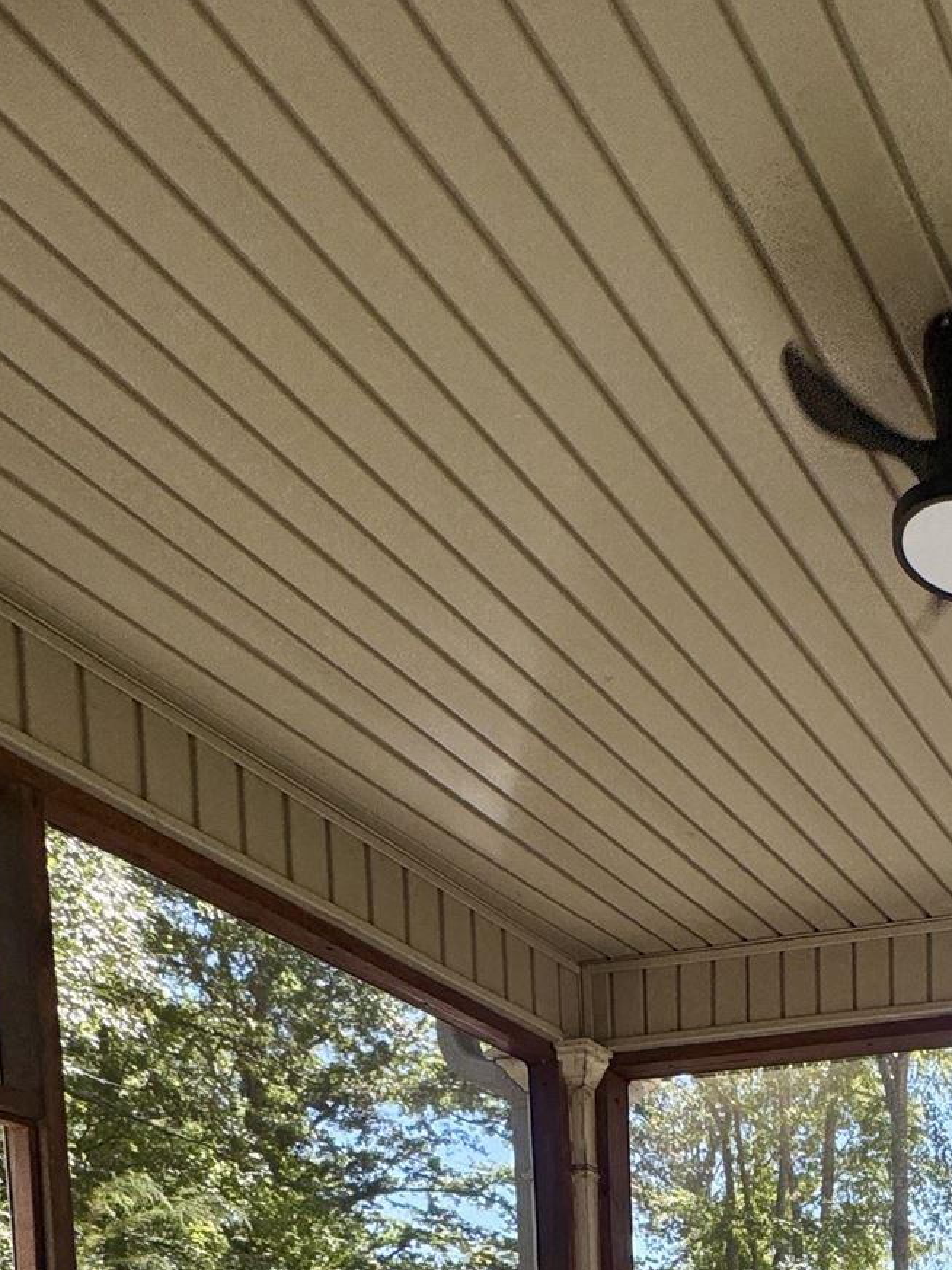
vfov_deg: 34.9
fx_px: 1357
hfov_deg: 31.9
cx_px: 1153
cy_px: 1652
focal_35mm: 37
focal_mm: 2.22
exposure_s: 1/250
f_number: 2.2
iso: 40
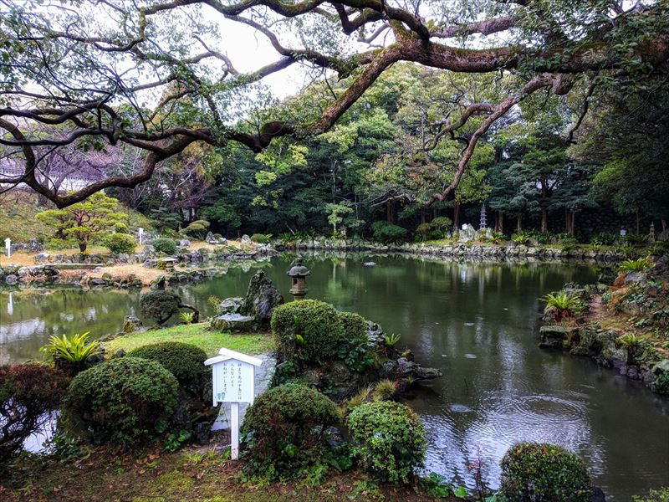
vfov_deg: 53.1
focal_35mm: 26
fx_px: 502
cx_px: 334
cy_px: 251
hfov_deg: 67.3
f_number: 2
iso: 271
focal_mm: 4.67
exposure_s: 1/60
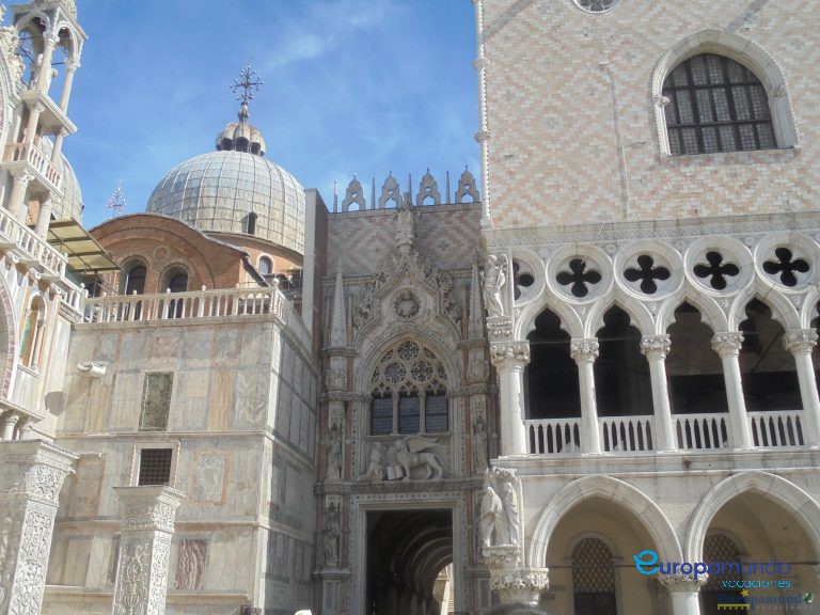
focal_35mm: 34
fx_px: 805
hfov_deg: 54.0
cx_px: 410
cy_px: 308
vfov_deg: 41.8
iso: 100
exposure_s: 1/800
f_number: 4
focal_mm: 6.1
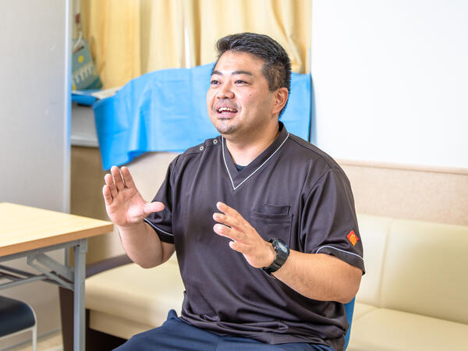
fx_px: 676
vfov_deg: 29.1
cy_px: 176
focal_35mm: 50
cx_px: 234
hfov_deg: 38.2
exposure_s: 1/160
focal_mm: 25
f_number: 1.7
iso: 200
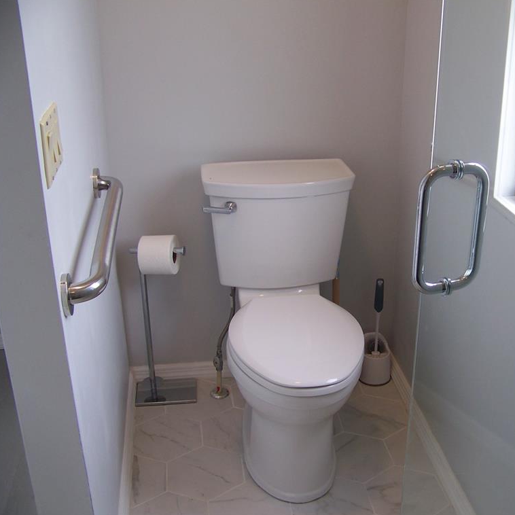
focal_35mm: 43
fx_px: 724
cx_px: 340
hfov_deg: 38.8
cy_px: 258
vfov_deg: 39.2
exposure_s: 1/40
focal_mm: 5.85
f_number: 2.8
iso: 64
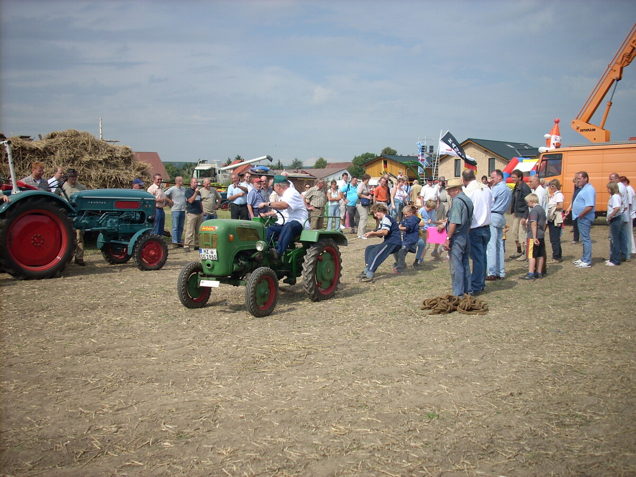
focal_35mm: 37
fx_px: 680
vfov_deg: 38.7
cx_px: 318
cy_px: 238
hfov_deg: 50.1
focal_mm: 6.2
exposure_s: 1/354
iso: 64
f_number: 5.6
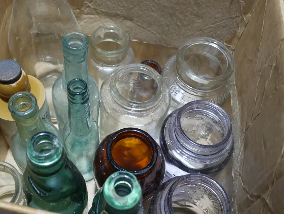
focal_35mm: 47
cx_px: 113
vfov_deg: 30.9
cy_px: 96
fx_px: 386
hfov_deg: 40.2
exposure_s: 1/60
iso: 320
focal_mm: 19
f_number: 4.1
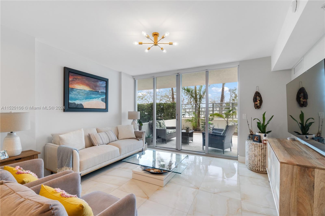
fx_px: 135
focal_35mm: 15
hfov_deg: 100.4
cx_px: 162
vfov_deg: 77.3
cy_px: 108
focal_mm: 10
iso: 250
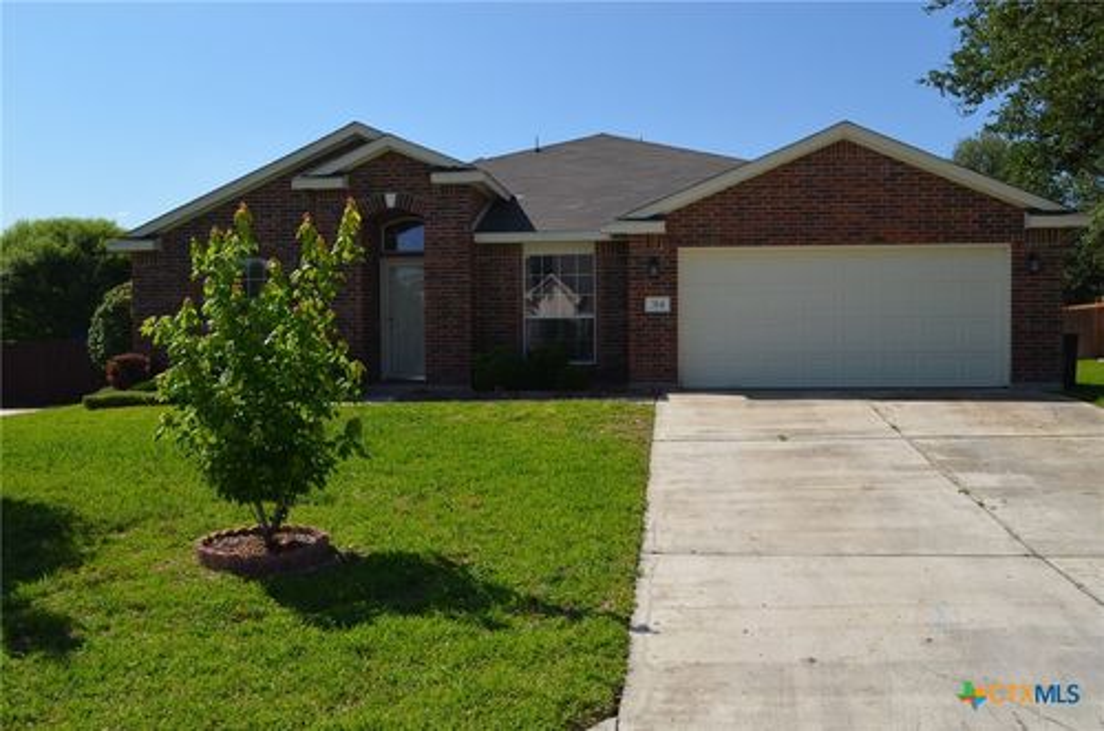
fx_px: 1010
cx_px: 552
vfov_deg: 39.8
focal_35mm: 33
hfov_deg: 57.3
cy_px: 366
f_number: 10
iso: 100
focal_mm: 22
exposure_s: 1/200
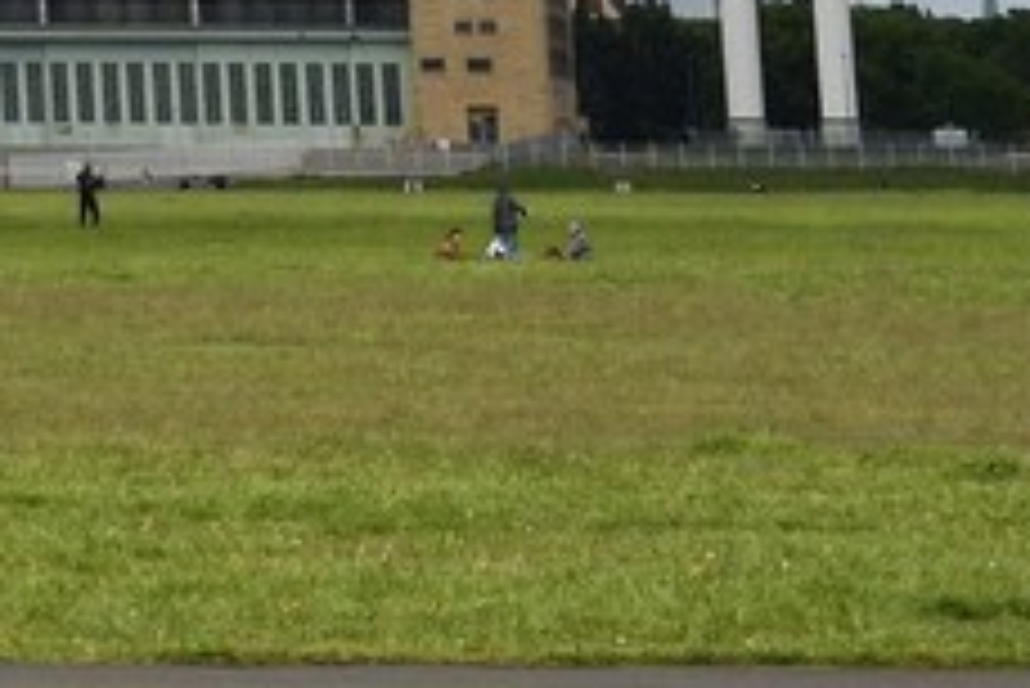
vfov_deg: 5.0
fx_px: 7586
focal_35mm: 265
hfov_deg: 6.8
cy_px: -1221
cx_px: -2357
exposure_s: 1/800
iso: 800
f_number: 14
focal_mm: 38
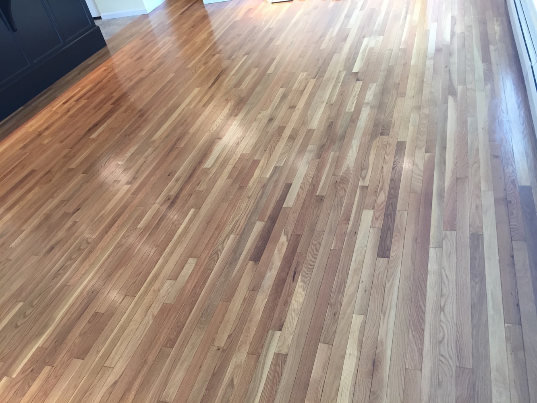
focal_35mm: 29
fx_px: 450
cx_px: 268
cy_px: 202
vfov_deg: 48.2
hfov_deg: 61.7
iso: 100
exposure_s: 1/30
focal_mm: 4.15
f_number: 2.2
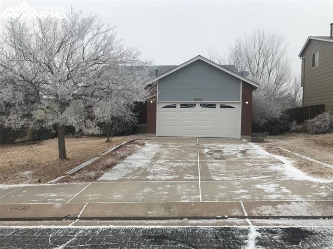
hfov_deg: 63.5
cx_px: 166
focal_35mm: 28
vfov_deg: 49.7
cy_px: 124
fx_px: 269
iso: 20
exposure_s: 1/1168
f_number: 1.8
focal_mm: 3.99
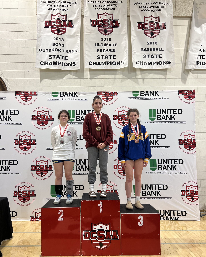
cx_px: 100
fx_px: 213
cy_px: 141
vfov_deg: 62.1
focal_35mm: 28
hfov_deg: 51.5
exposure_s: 1/120
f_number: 1.5
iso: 125
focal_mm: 5.7
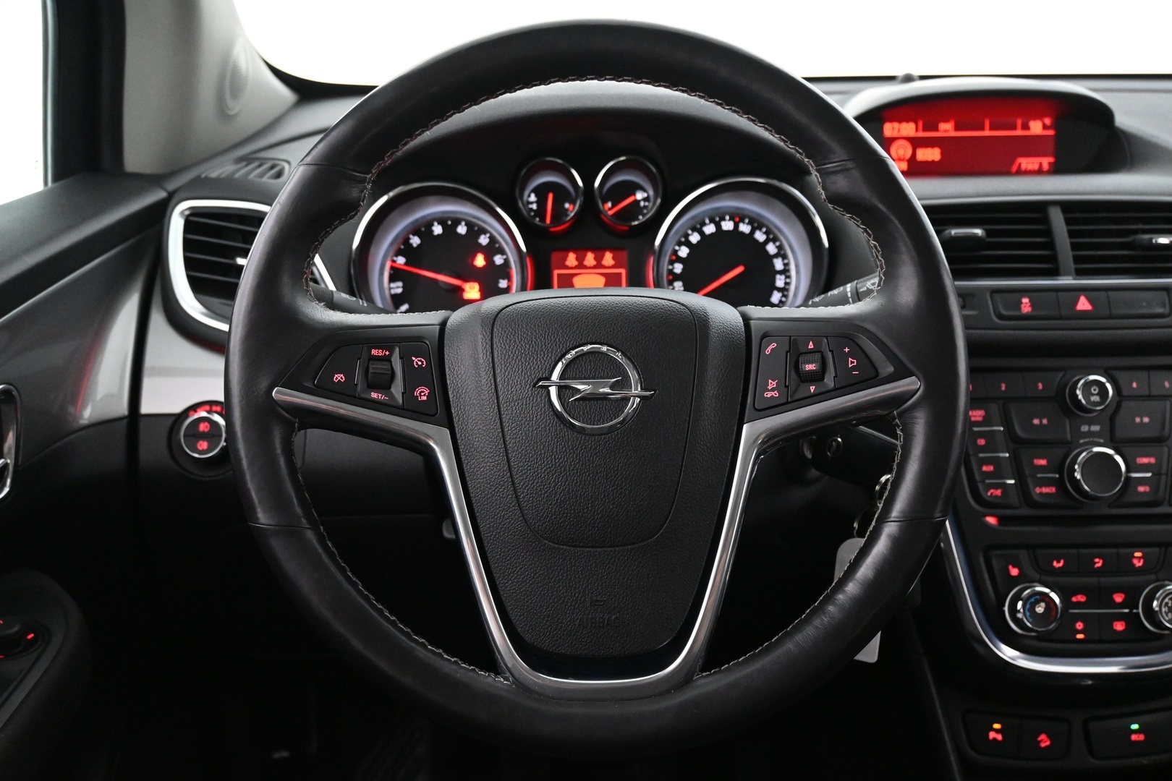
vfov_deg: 38.4
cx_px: 586
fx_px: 1123
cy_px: 390
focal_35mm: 34
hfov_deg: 55.1
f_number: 4.2
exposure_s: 1/40
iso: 4500
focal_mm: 23
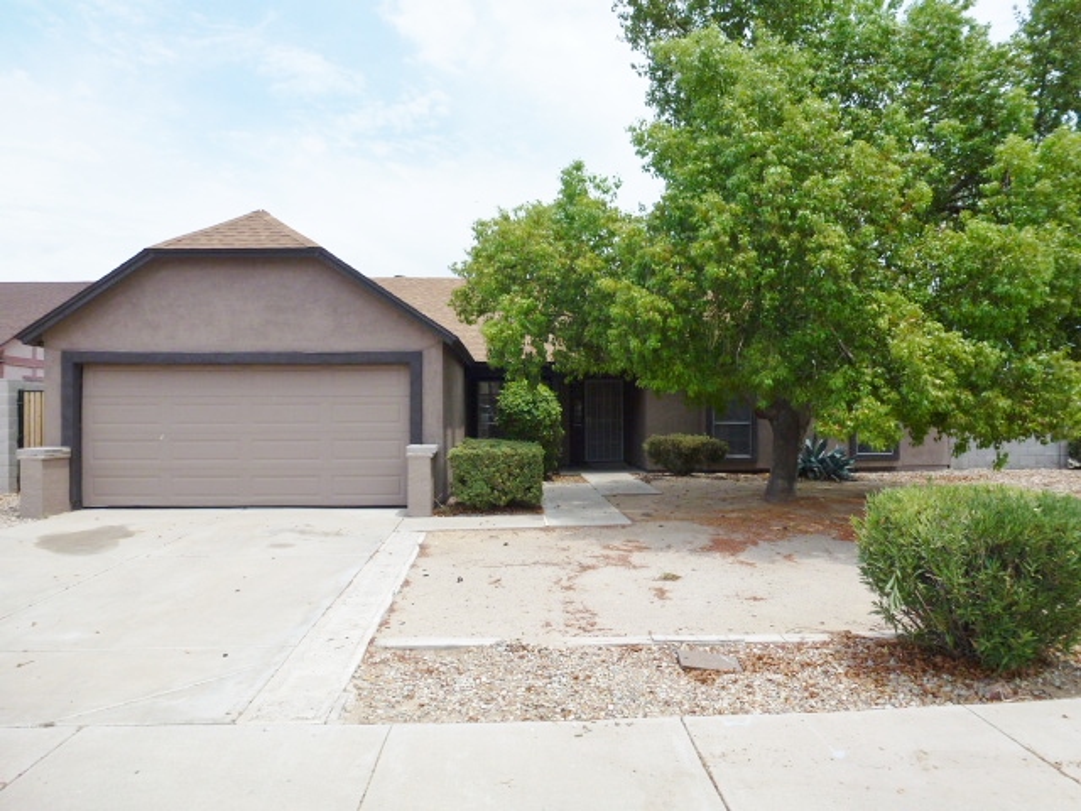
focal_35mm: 24
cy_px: 406
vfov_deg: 56.8
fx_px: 749
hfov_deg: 71.6
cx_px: 540
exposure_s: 1/1300
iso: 100
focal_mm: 4.3
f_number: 3.3
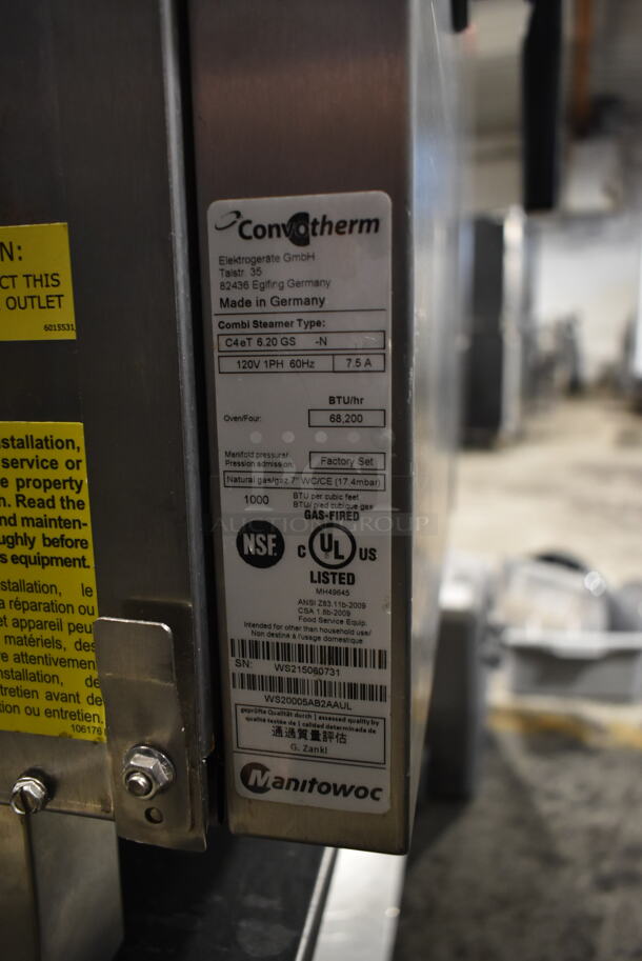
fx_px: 721
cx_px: 321
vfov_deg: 67.3
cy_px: 480
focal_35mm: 27
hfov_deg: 48.0
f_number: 3.5
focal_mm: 18
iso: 1400
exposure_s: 1/30
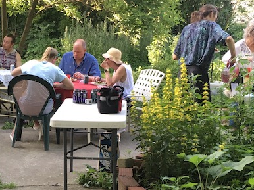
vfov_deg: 19.0
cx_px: 51
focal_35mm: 77
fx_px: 565
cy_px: 133
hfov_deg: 24.9
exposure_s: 1/40
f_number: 2.2
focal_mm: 4.15
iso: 32
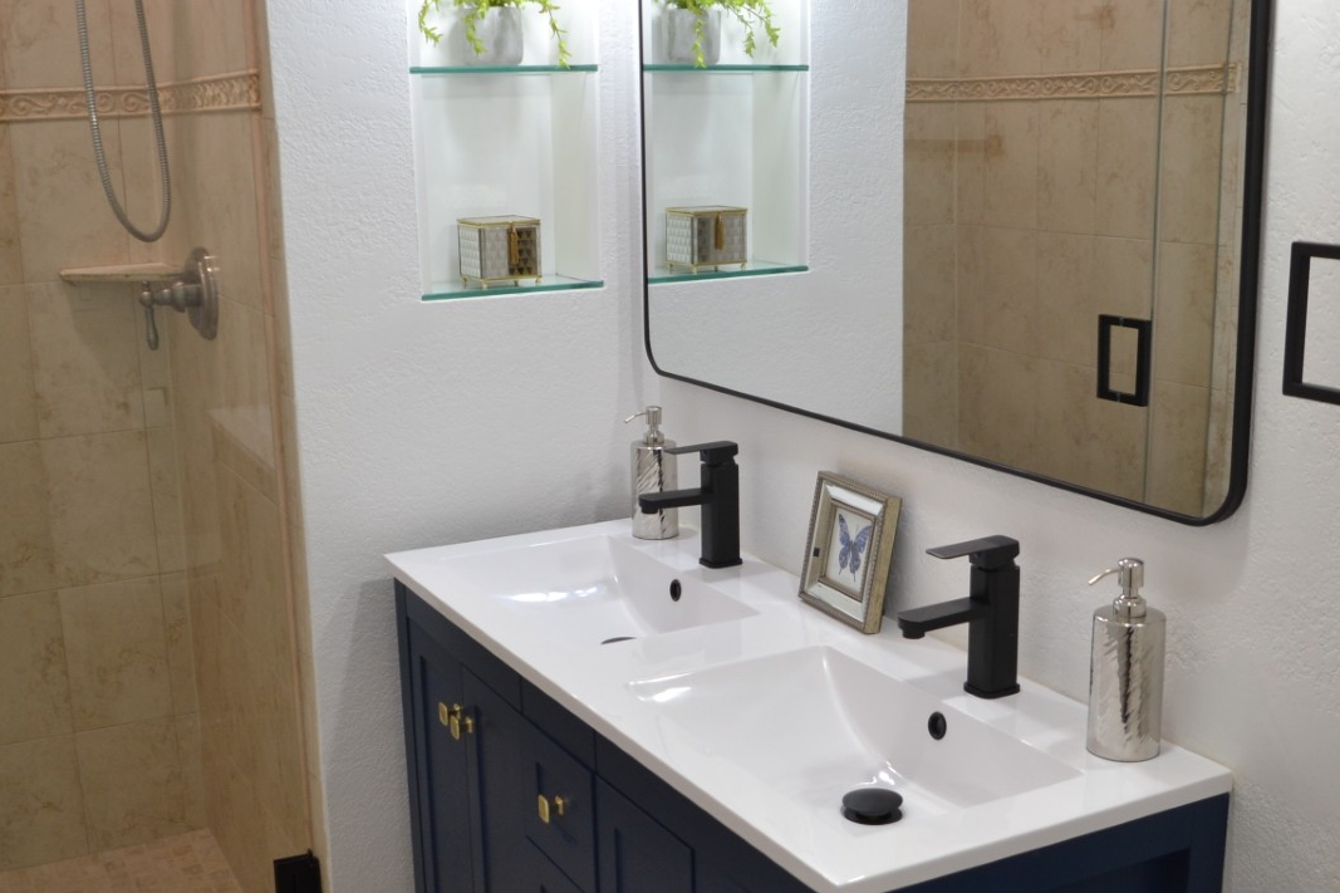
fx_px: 1526
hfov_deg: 47.4
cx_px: 688
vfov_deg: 32.6
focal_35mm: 41
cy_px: 467
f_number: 4
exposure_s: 1/60
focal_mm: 18
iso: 400
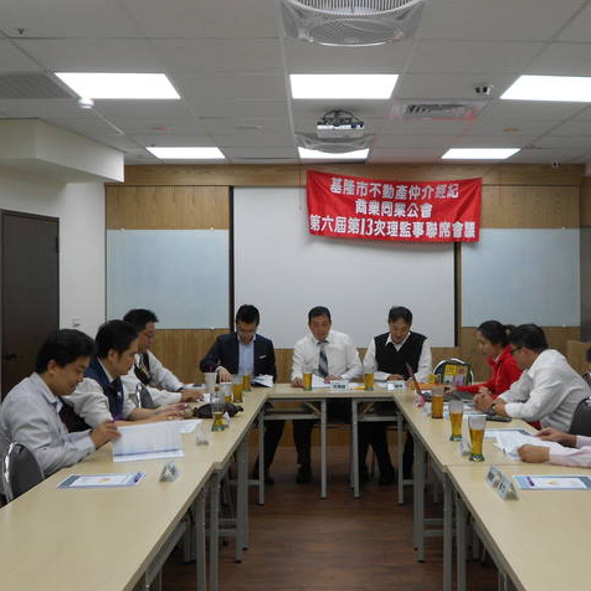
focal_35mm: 44
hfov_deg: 38.3
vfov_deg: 38.3
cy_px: 294
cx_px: 334
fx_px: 850
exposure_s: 1/30
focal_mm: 6.7
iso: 125
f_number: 3.9
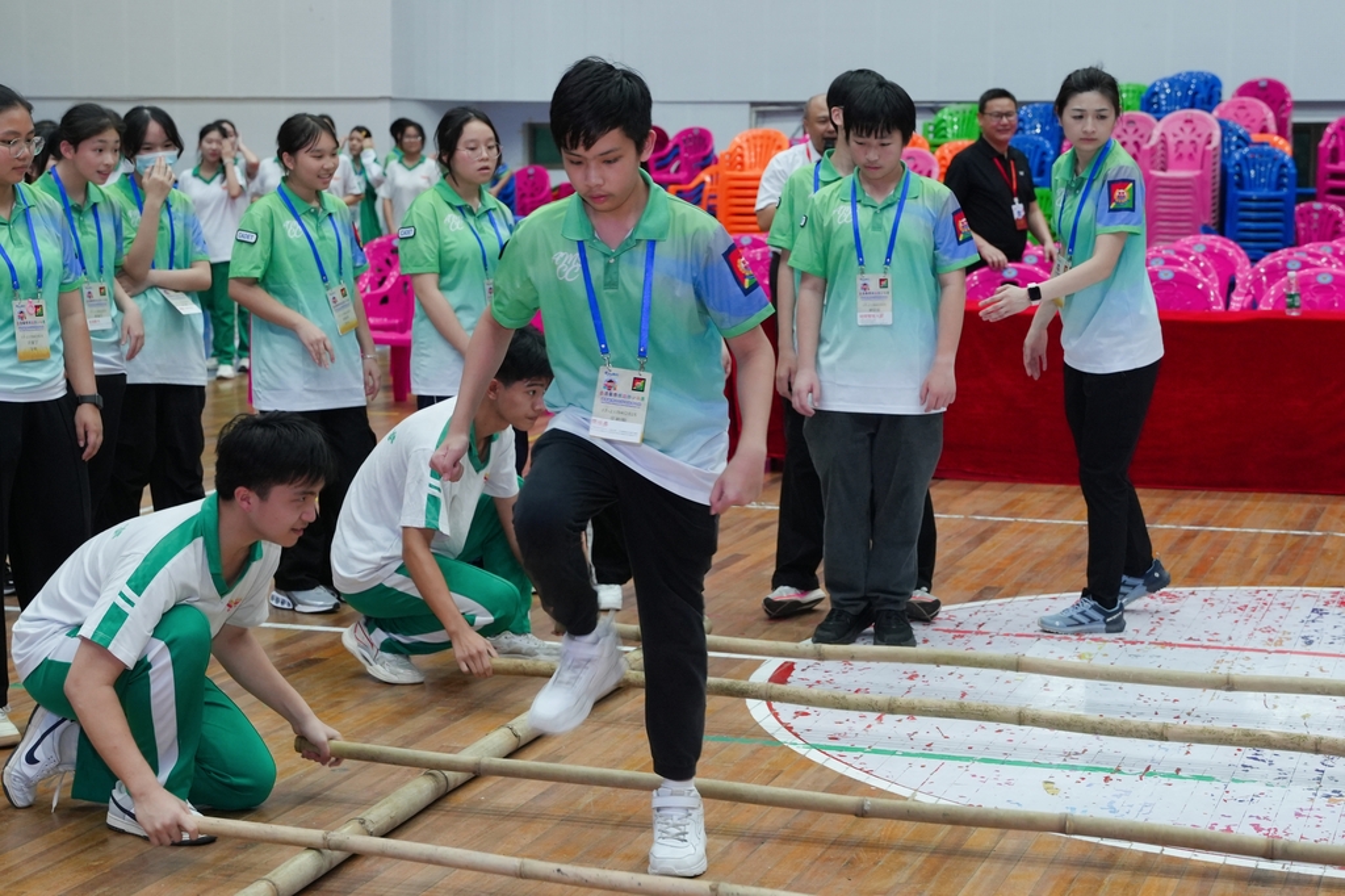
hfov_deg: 29.3
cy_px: 448
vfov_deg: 19.7
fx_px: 2577
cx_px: 672
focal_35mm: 69
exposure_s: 1/160
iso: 1250
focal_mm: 46.5
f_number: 4
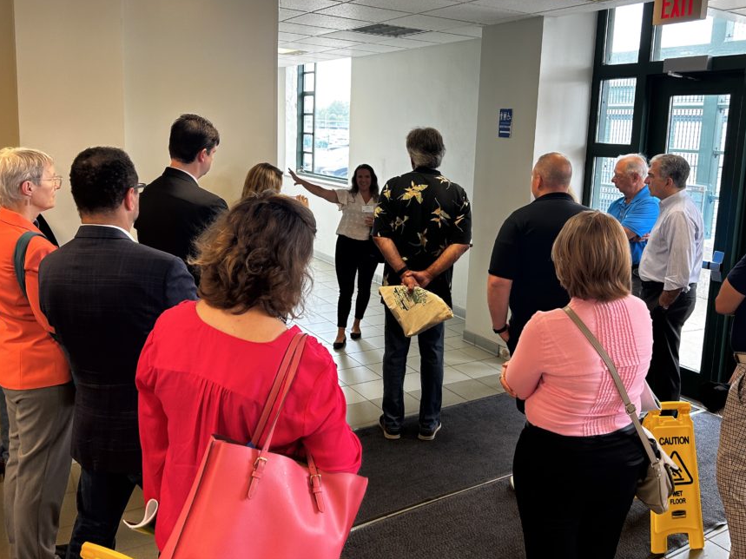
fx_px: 668
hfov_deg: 58.2
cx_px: 412
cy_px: 227
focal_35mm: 31
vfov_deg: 45.2
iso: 64
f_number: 1.5
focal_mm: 5.7
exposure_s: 1/60
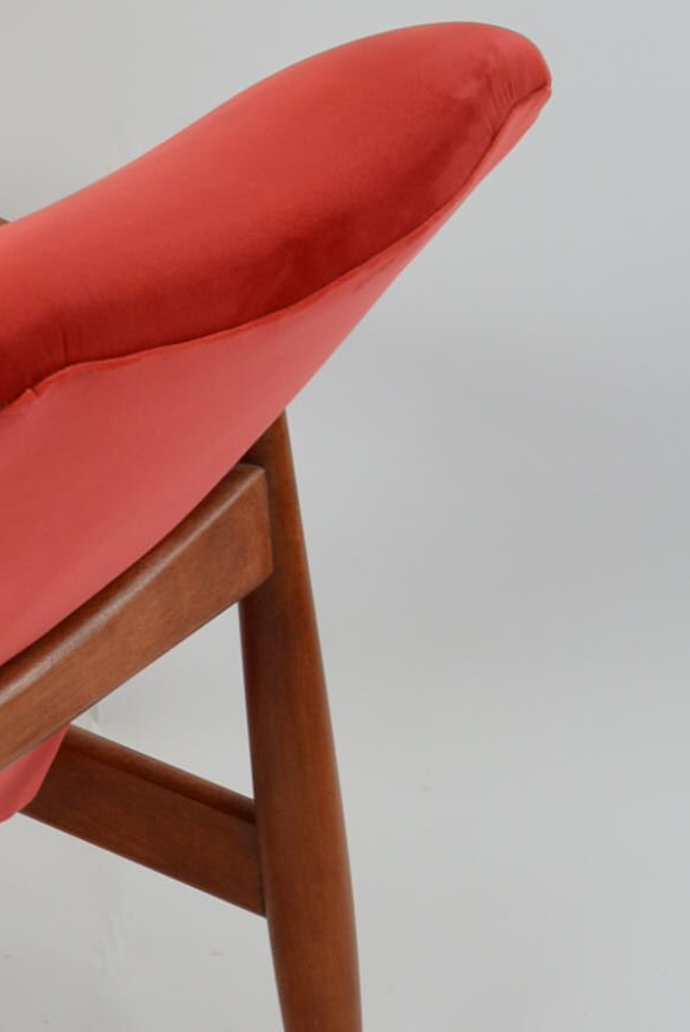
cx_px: -444
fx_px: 3787
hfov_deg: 10.0
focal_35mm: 132
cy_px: 705
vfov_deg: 15.5
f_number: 8
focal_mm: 26
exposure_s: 1/60
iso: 400
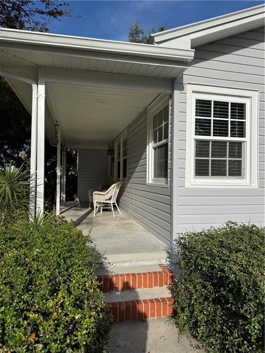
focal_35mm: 24
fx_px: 245
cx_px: 132
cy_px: 176
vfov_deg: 71.6
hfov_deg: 56.8
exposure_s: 1/7937
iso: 80
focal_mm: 6.76
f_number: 1.78
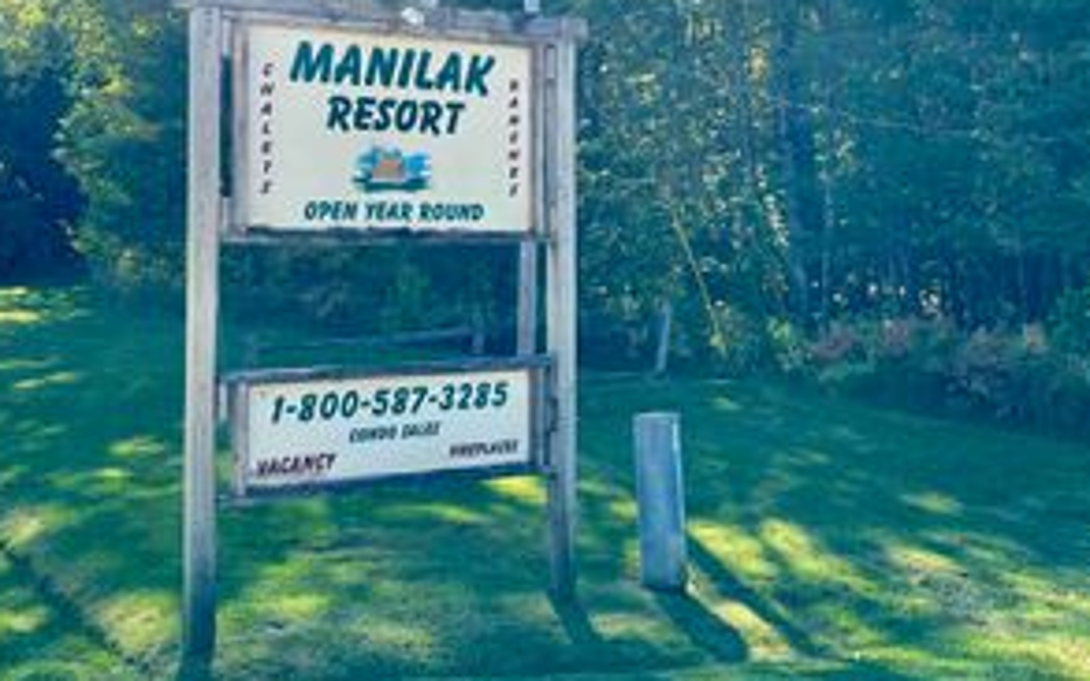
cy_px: 151
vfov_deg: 27.0
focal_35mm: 47
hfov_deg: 42.6
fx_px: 1396
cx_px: 588
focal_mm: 5.96
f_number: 1.6
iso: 50
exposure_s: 1/951
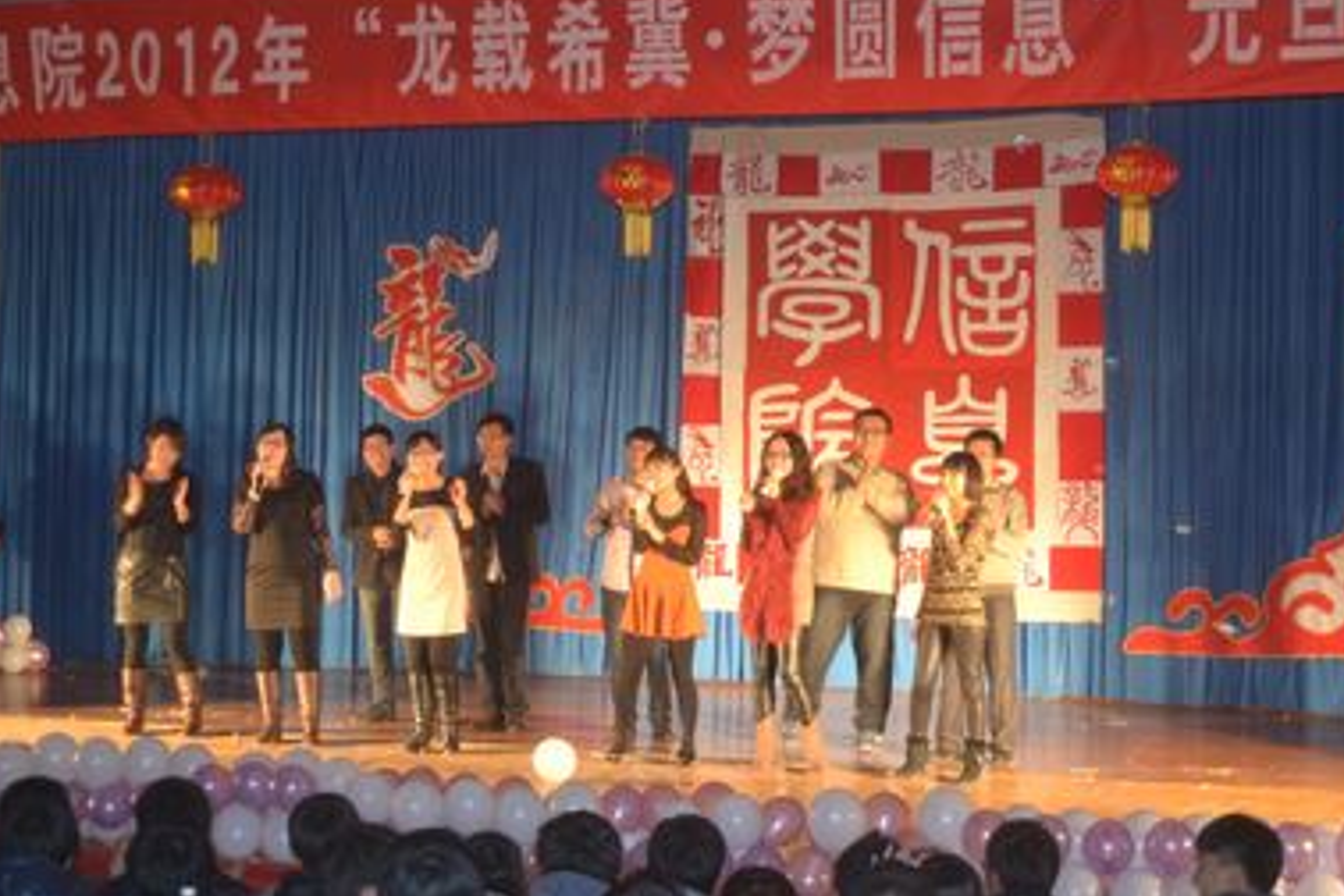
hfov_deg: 33.4
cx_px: 708
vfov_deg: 22.6
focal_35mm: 60
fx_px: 2240
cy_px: 405
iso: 720
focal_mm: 36
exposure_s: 1/30
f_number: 5
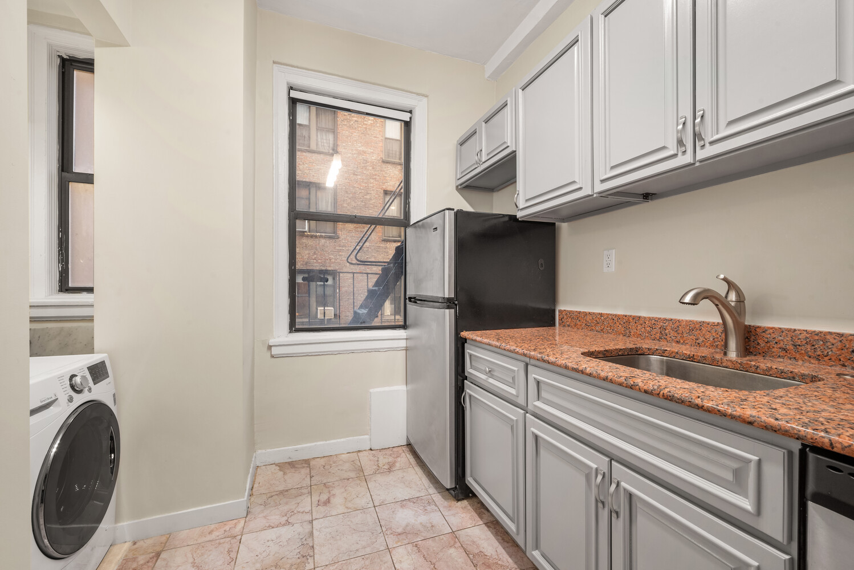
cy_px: 285
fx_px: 344
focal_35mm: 14
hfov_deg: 102.3
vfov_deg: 79.3
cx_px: 427
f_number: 11
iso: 400
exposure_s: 1/2
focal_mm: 14.5
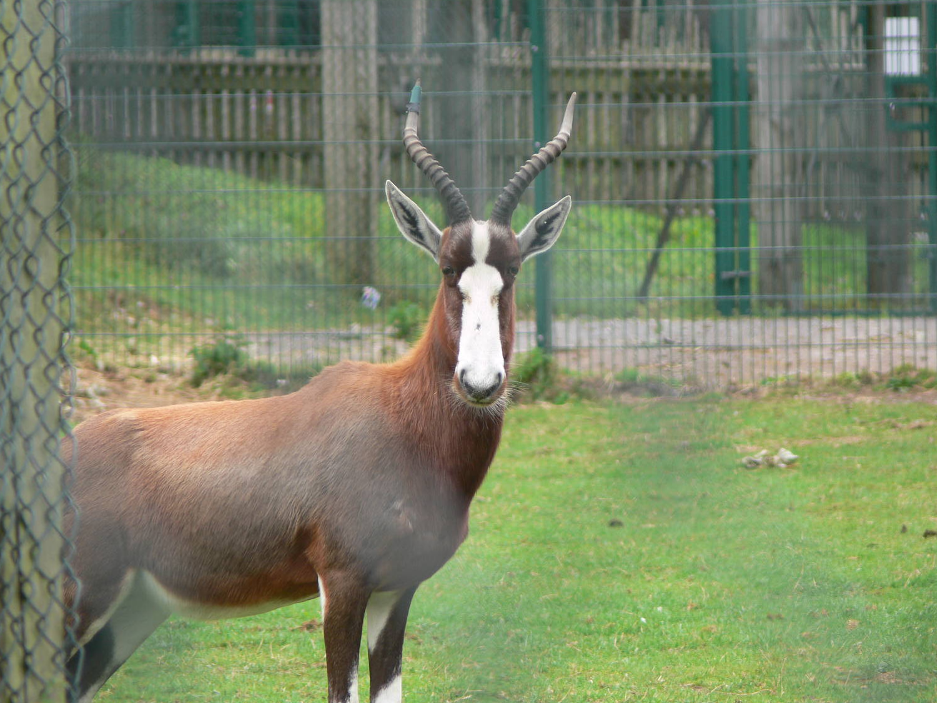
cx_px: 442
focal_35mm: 448
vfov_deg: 3.3
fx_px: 12127
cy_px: 371
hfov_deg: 4.4
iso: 80
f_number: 4
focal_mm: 88.8
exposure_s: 1/50
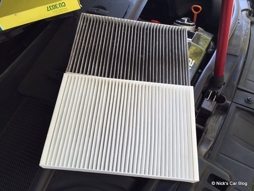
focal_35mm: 29
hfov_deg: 61.6
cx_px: 127
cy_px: 96
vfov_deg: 48.3
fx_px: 213
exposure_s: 1/126
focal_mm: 4.15
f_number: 2.2
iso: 32
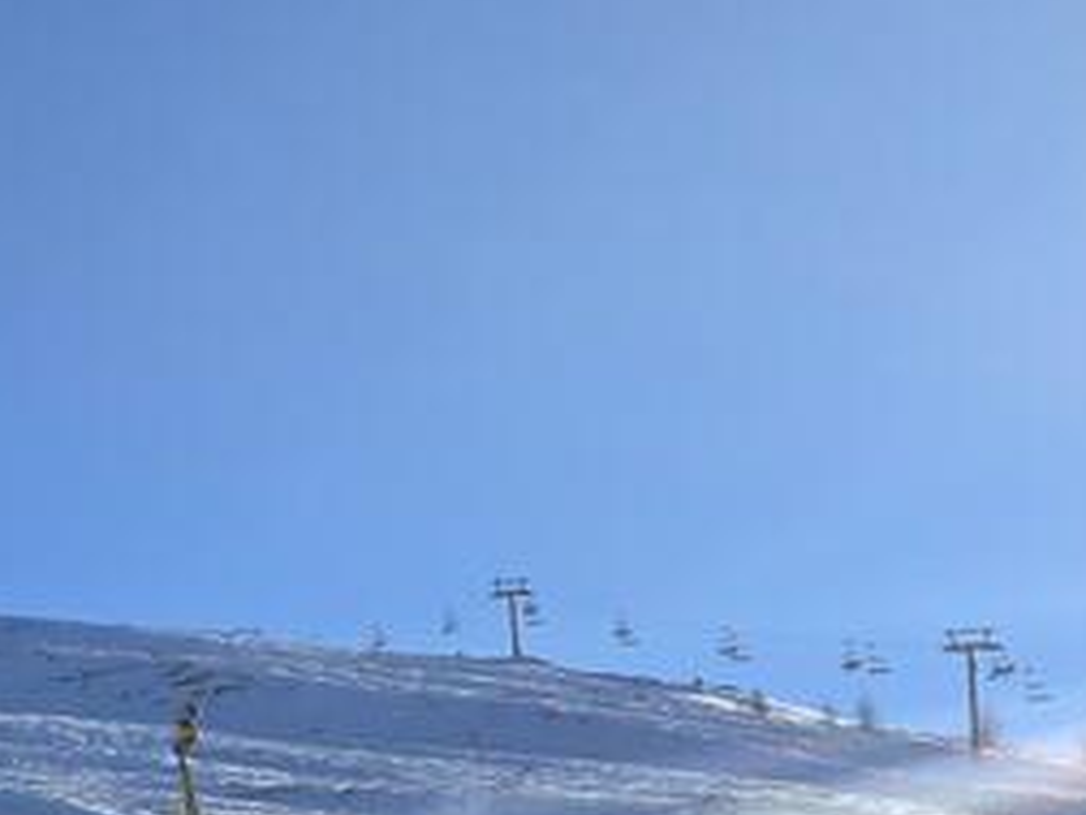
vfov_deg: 15.4
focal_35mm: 94
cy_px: 873
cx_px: -733
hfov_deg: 17.7
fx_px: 2949
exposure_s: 1/1105
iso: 12
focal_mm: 6.3
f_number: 1.7
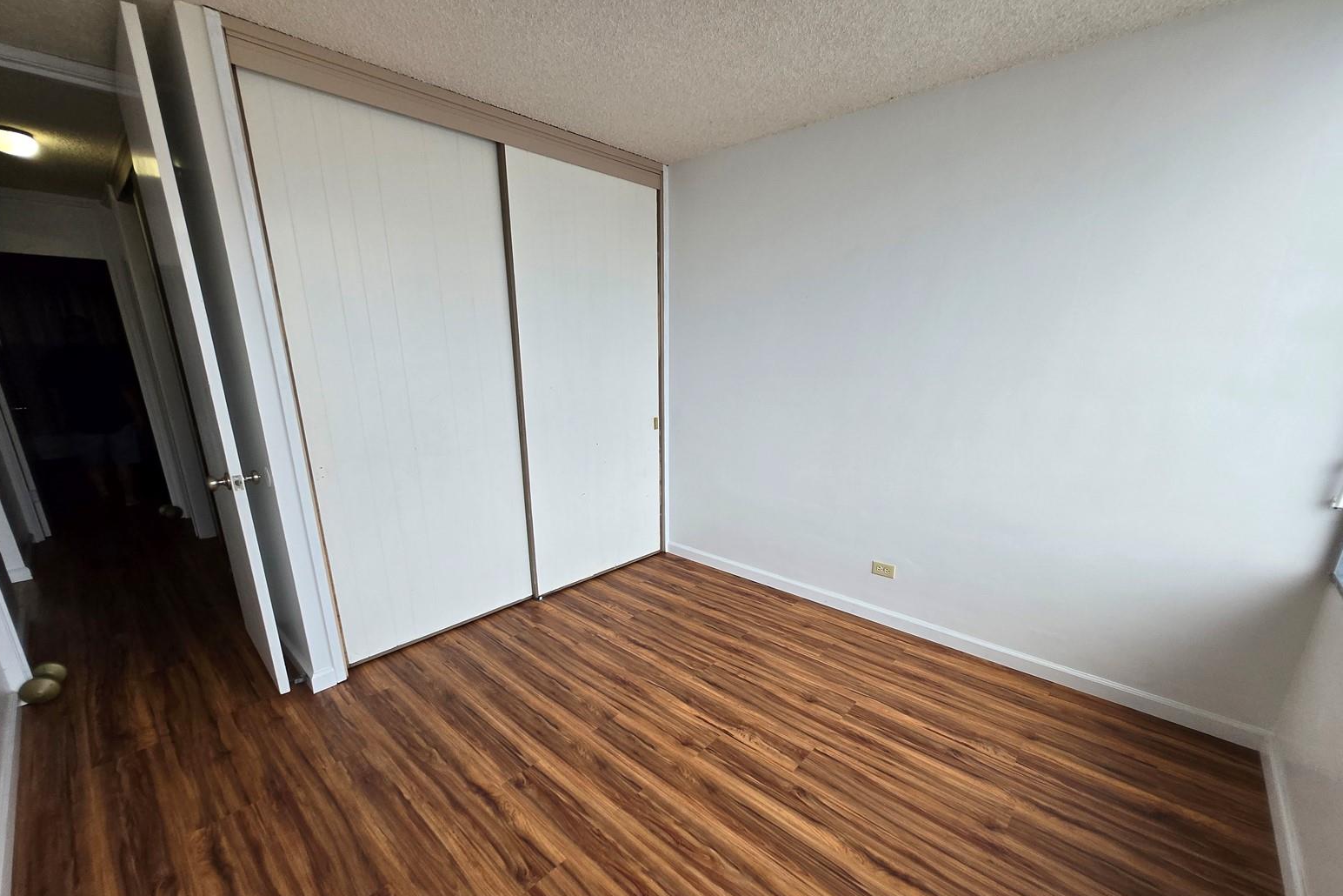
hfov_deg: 104.3
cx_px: 675
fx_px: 522
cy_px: 506
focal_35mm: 14
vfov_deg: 80.8
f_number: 2.2
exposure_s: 1/100
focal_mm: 1.7
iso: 50
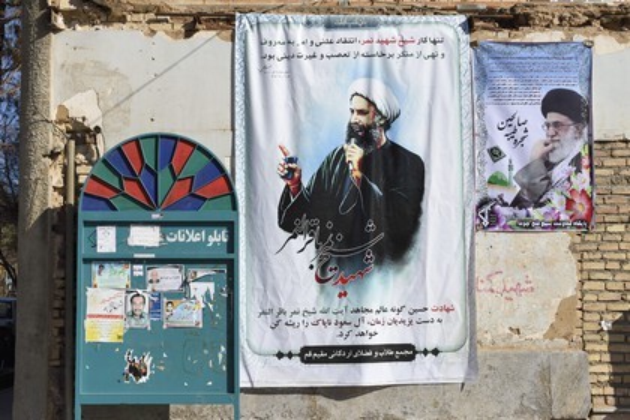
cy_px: 210
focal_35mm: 56
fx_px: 980
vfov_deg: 24.2
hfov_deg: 35.6
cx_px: 315
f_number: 13
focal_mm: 56
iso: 200
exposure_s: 1/250
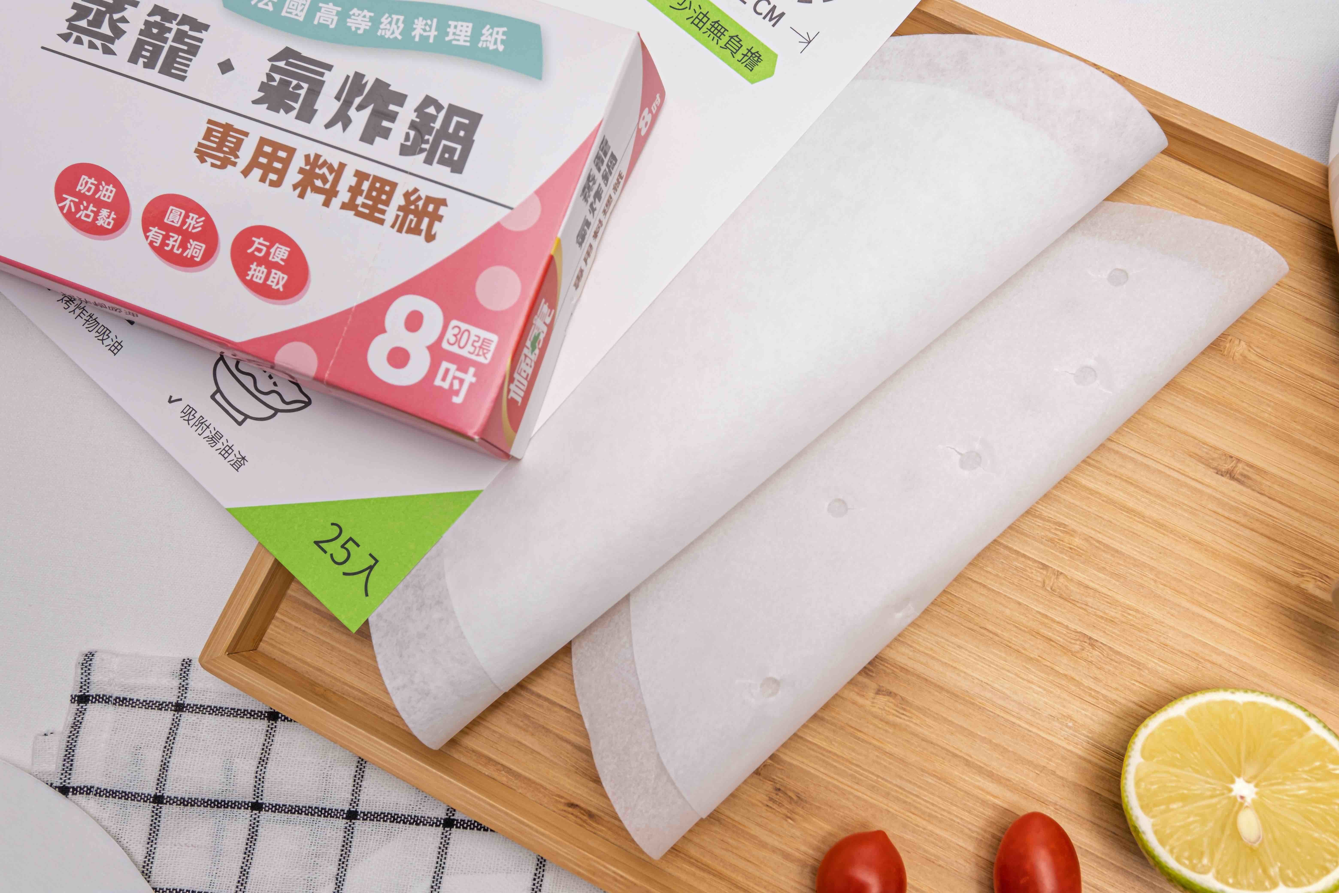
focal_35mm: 36
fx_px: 1339
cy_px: 446
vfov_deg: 36.9
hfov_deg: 53.1
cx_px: 670
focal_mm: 24
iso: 80
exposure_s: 1/100
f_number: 9
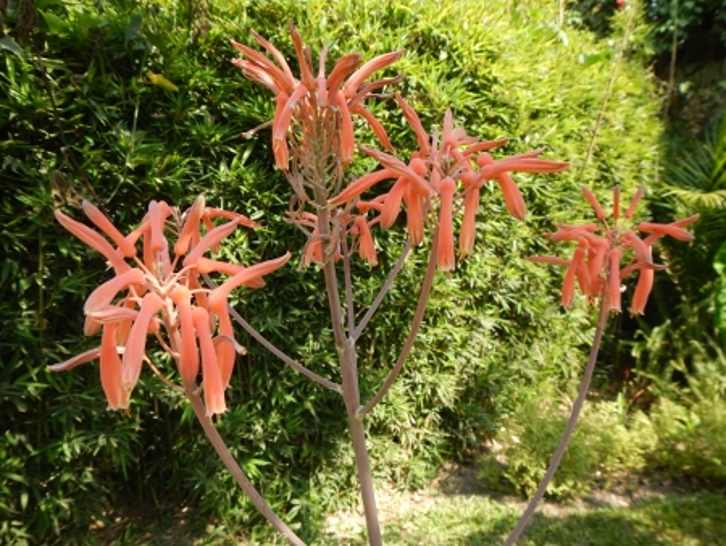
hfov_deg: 63.4
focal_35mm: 28
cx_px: 363
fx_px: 588
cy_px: 273
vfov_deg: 49.8
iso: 125
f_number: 3.9
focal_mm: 5
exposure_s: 1/160
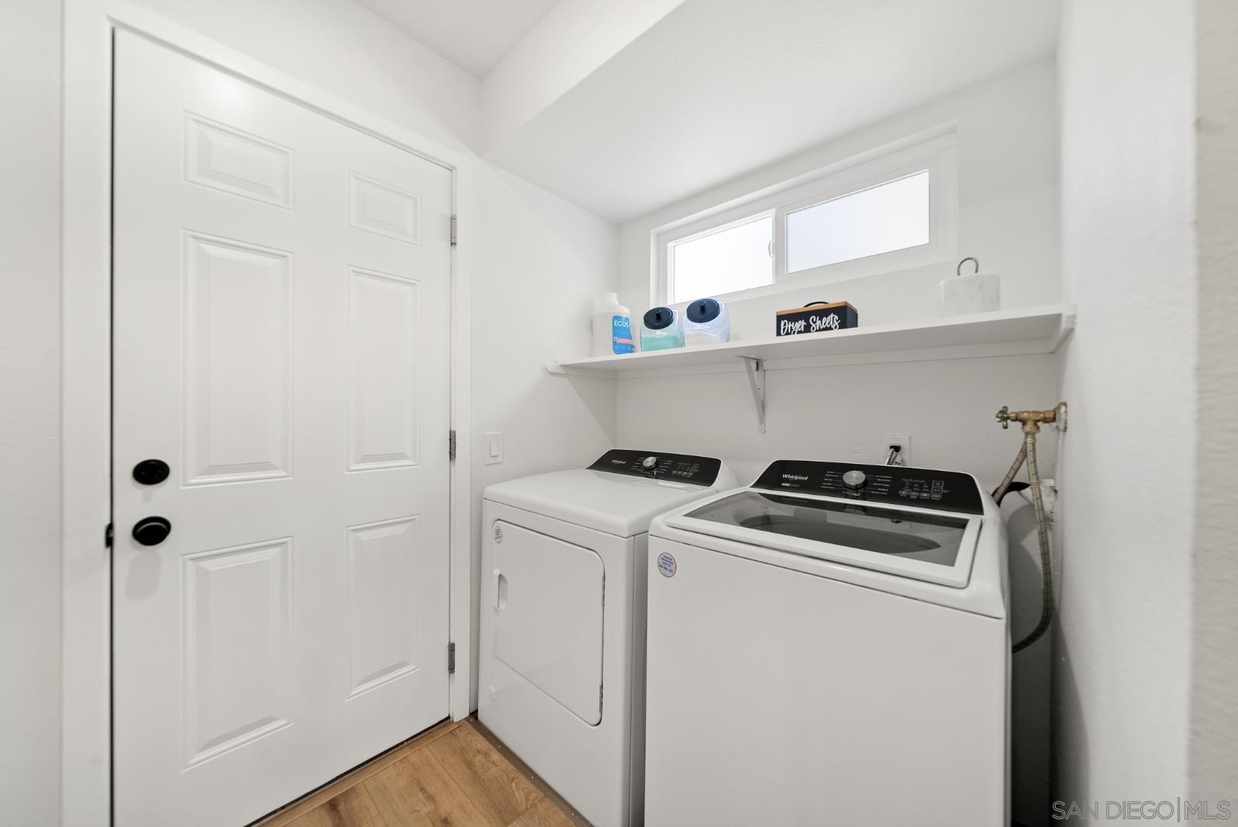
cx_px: 619
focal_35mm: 12
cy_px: 414
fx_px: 413
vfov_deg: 90.1
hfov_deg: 112.6
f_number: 6.3
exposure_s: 1/4
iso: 250
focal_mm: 12
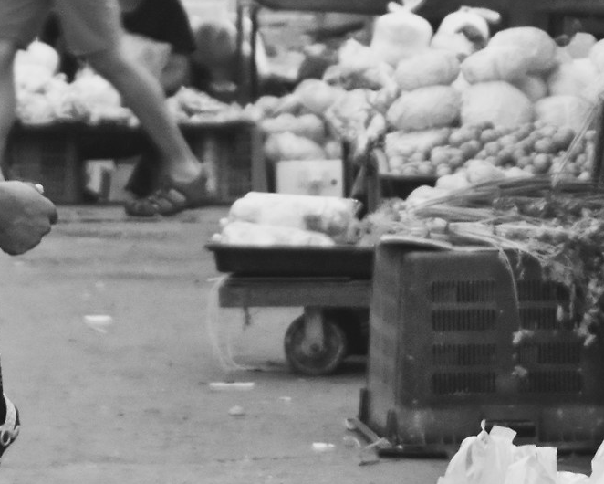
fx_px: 7117
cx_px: 520
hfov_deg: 4.9
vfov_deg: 3.9
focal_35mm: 398
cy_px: 383
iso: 2200
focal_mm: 78
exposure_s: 1/60
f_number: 5.3
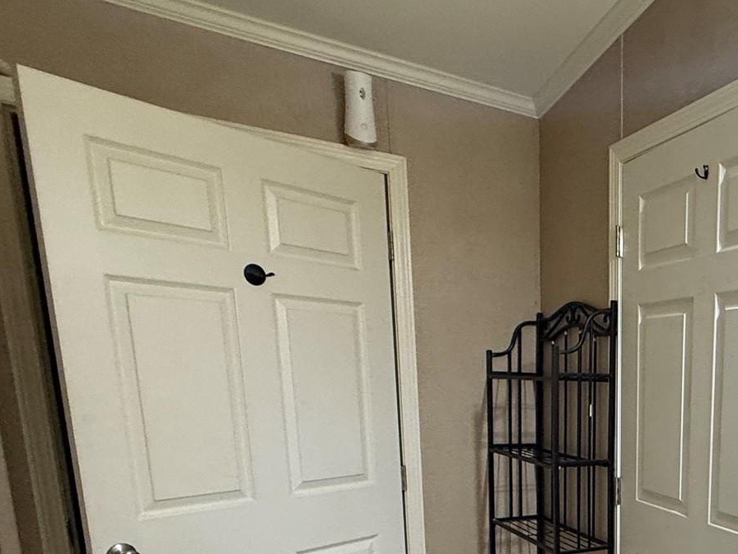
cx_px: 689
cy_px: 511
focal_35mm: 32
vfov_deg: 40.4
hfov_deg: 49.4
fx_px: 682
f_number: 2.2
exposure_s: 1/60
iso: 400
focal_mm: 2.22
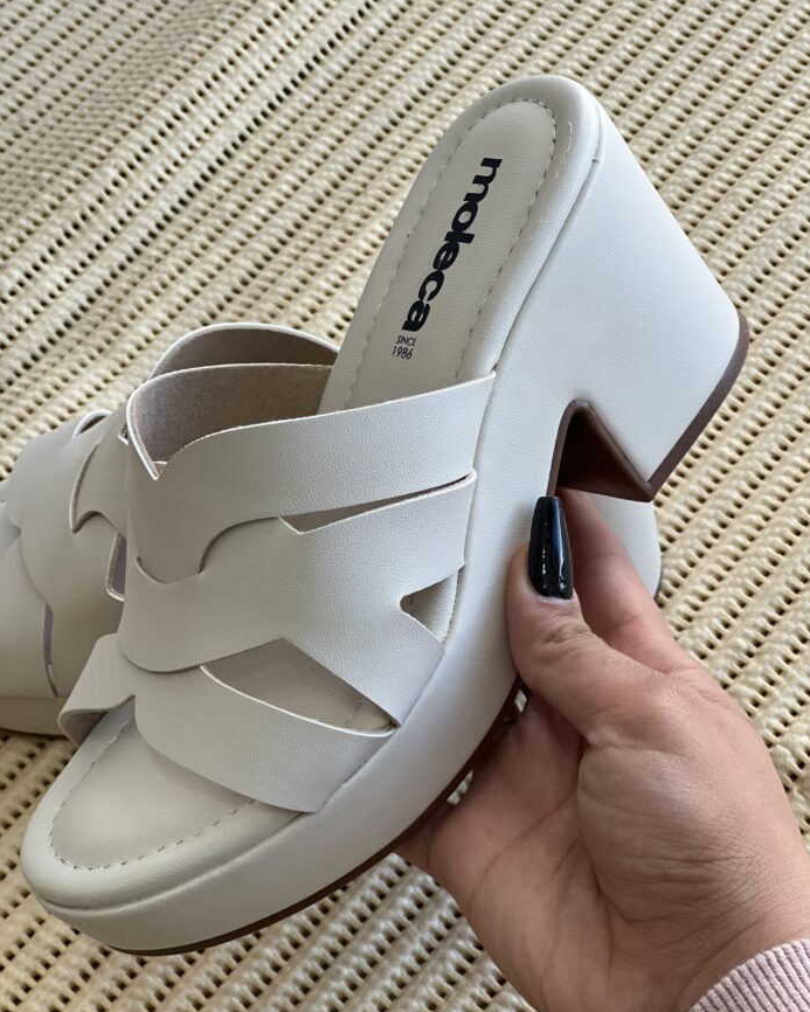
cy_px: 522
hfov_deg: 18.9
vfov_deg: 23.6
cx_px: 407
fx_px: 2427
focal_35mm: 81
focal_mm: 9
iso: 100
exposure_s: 1/120
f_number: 2.8
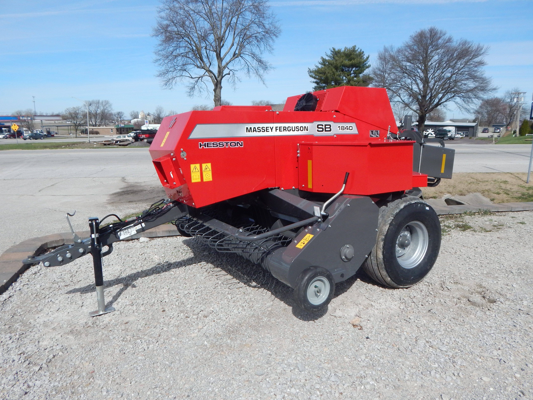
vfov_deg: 56.8
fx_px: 370
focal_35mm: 24
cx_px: 266
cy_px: 194
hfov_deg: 71.6
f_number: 6
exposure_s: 1/640
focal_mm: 4
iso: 125
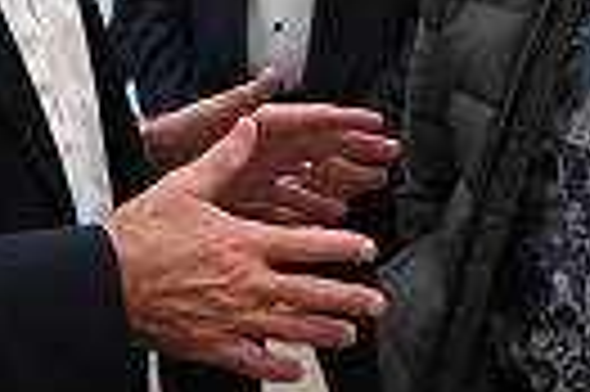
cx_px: 450
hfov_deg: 17.1
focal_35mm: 119
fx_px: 1948
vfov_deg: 11.1
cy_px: -176
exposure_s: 1/125
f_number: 5.6
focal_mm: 26
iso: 4000
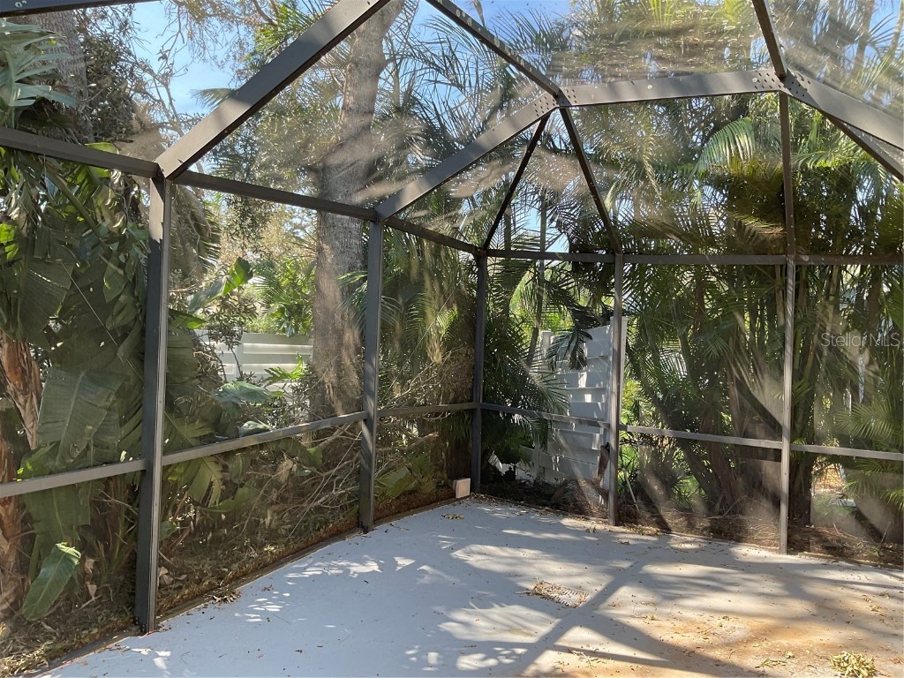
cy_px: 339
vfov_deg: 48.2
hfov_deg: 61.7
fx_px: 757
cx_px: 452
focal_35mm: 29
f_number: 1.8
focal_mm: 3
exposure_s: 1/122
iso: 20
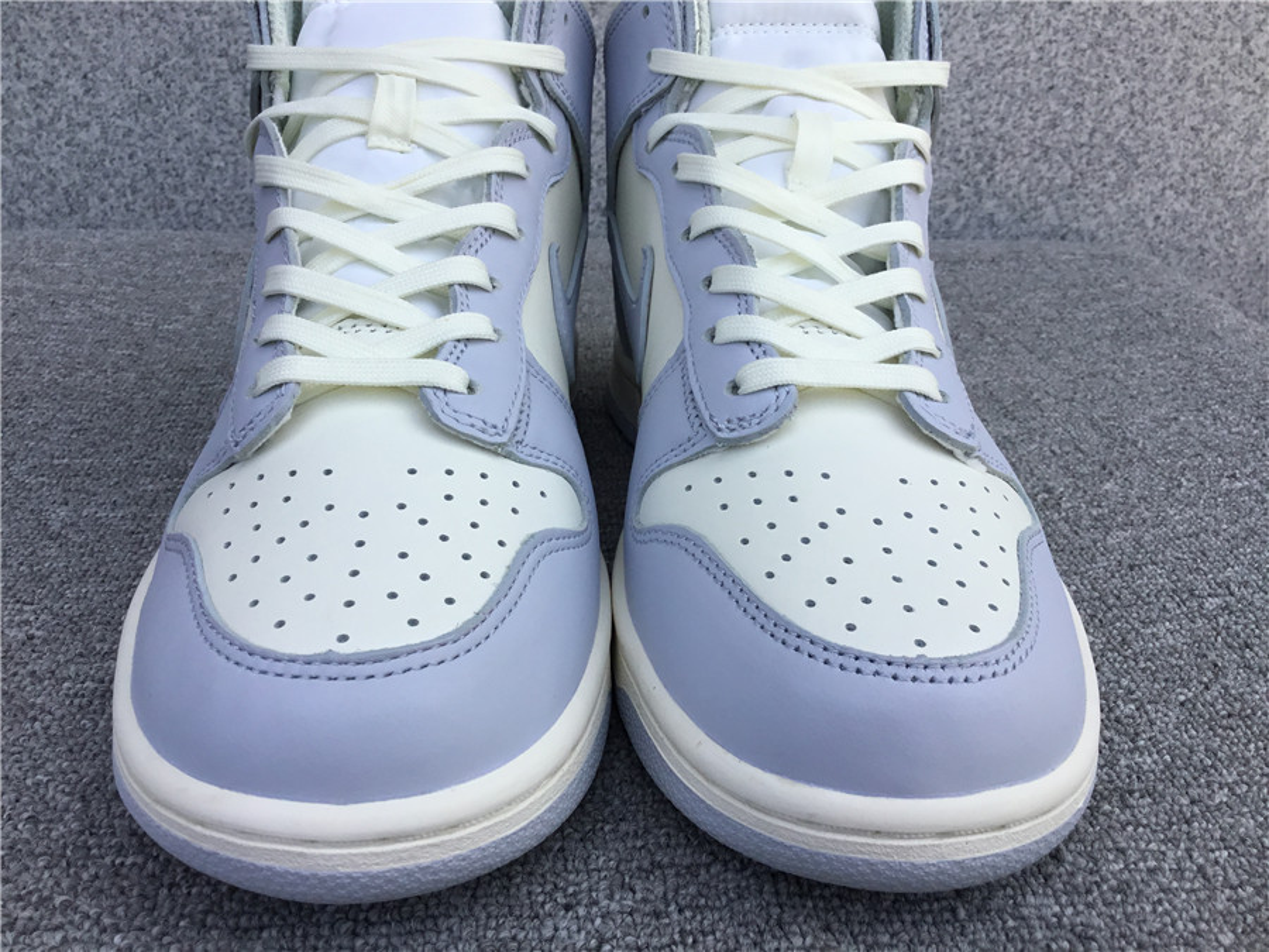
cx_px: 634
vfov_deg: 45.4
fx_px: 1136
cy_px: 476
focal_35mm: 31
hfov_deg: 58.4
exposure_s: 1/886
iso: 25
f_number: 2.4
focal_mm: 3.3
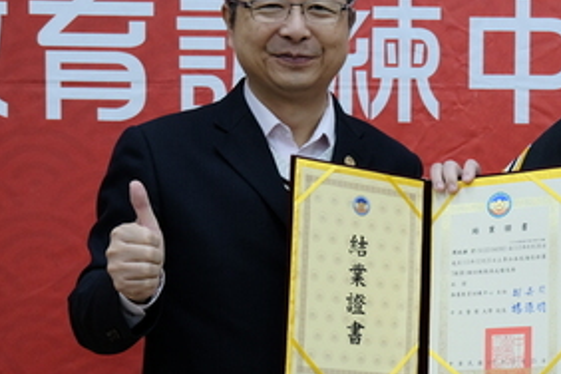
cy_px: 287
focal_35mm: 82
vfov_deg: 16.6
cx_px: 406
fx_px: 1278
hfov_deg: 24.5
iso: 800
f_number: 4
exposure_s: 1/75
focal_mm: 22.3
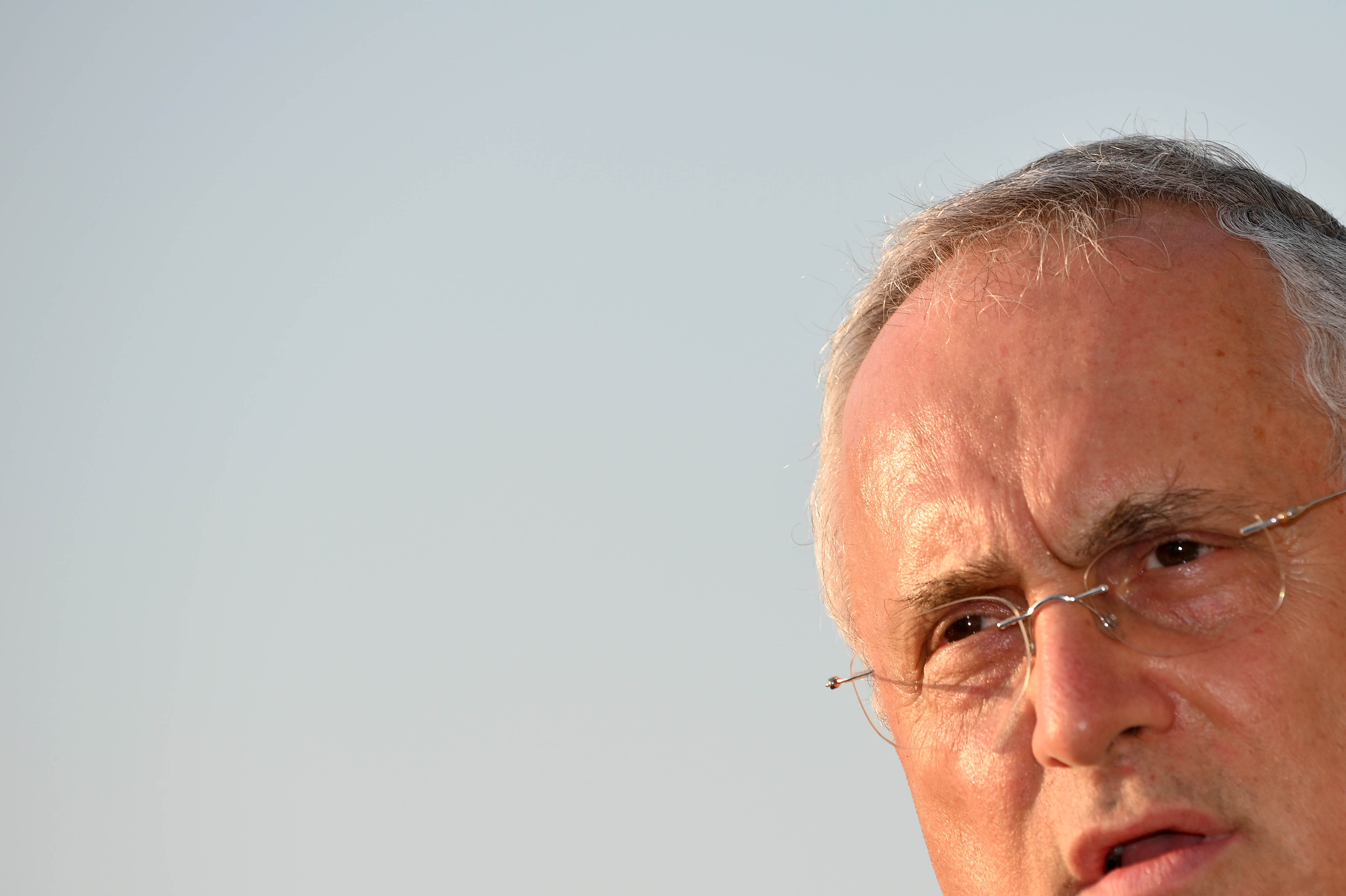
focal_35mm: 298
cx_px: 944
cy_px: 630
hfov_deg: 6.9
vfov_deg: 4.6
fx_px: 11135
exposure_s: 1/640
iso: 160
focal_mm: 200
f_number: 7.1
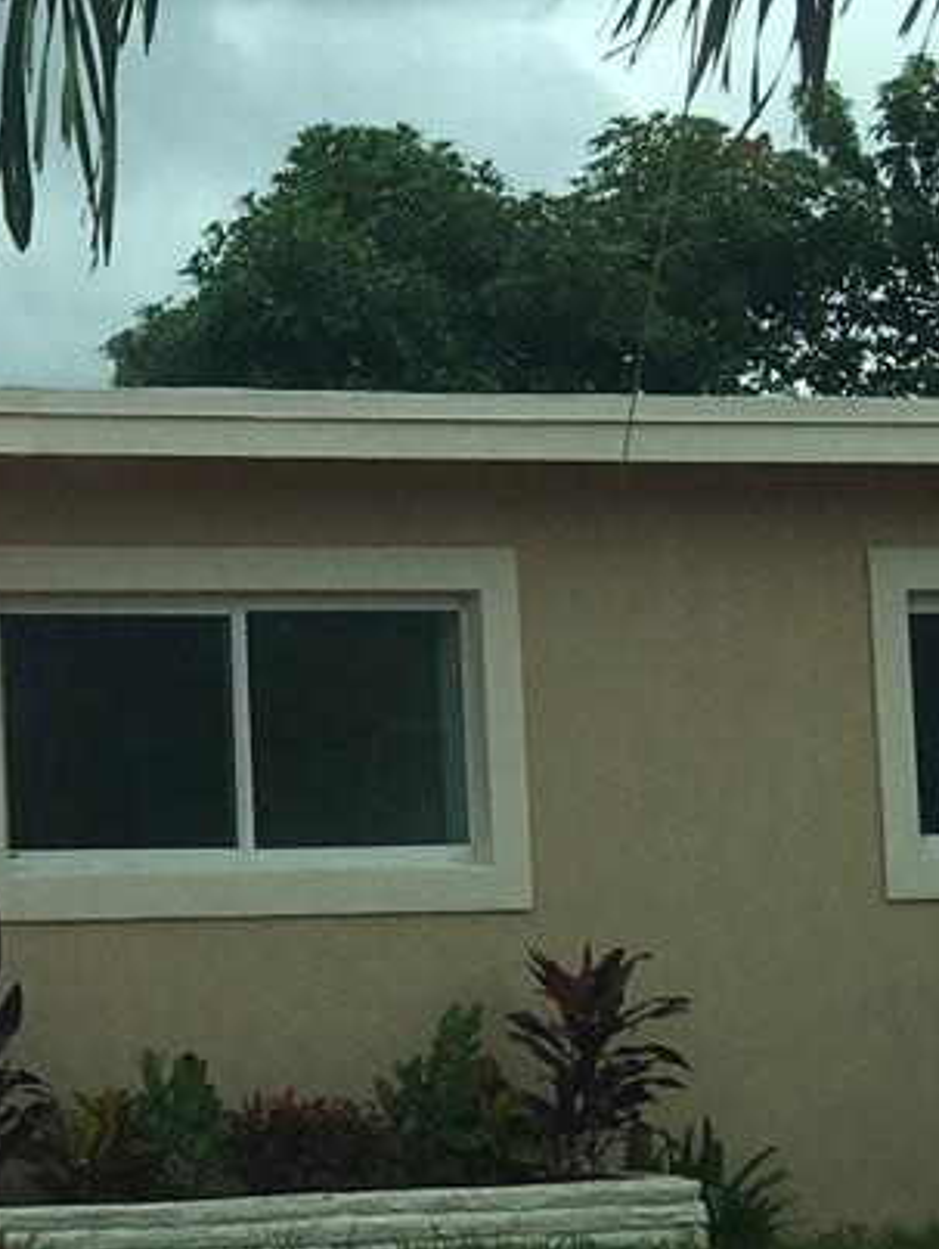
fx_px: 4153
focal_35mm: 115
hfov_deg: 12.0
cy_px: 564
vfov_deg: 17.1
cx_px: -694
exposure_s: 1/1672
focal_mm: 4.15
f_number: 2.2
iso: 25
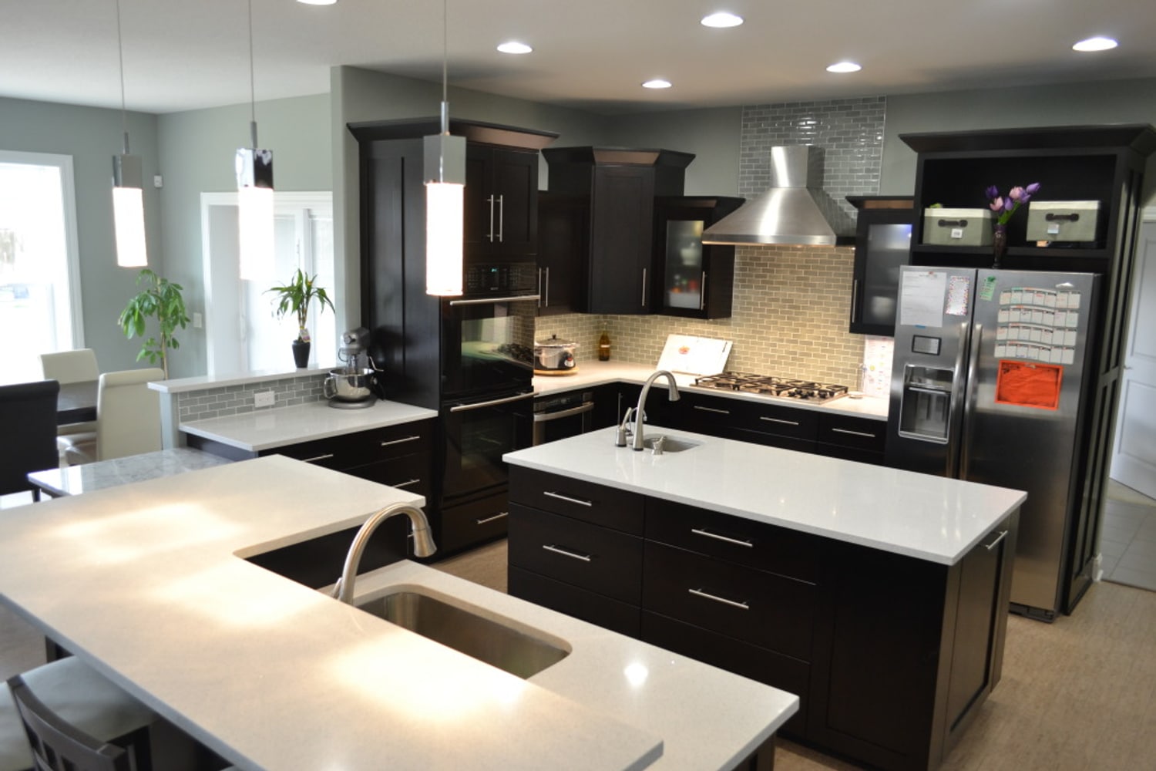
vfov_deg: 47.9
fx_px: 867
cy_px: 386
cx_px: 578
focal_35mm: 27
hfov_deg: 67.4
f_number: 3.5
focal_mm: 18
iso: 400
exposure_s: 1/25
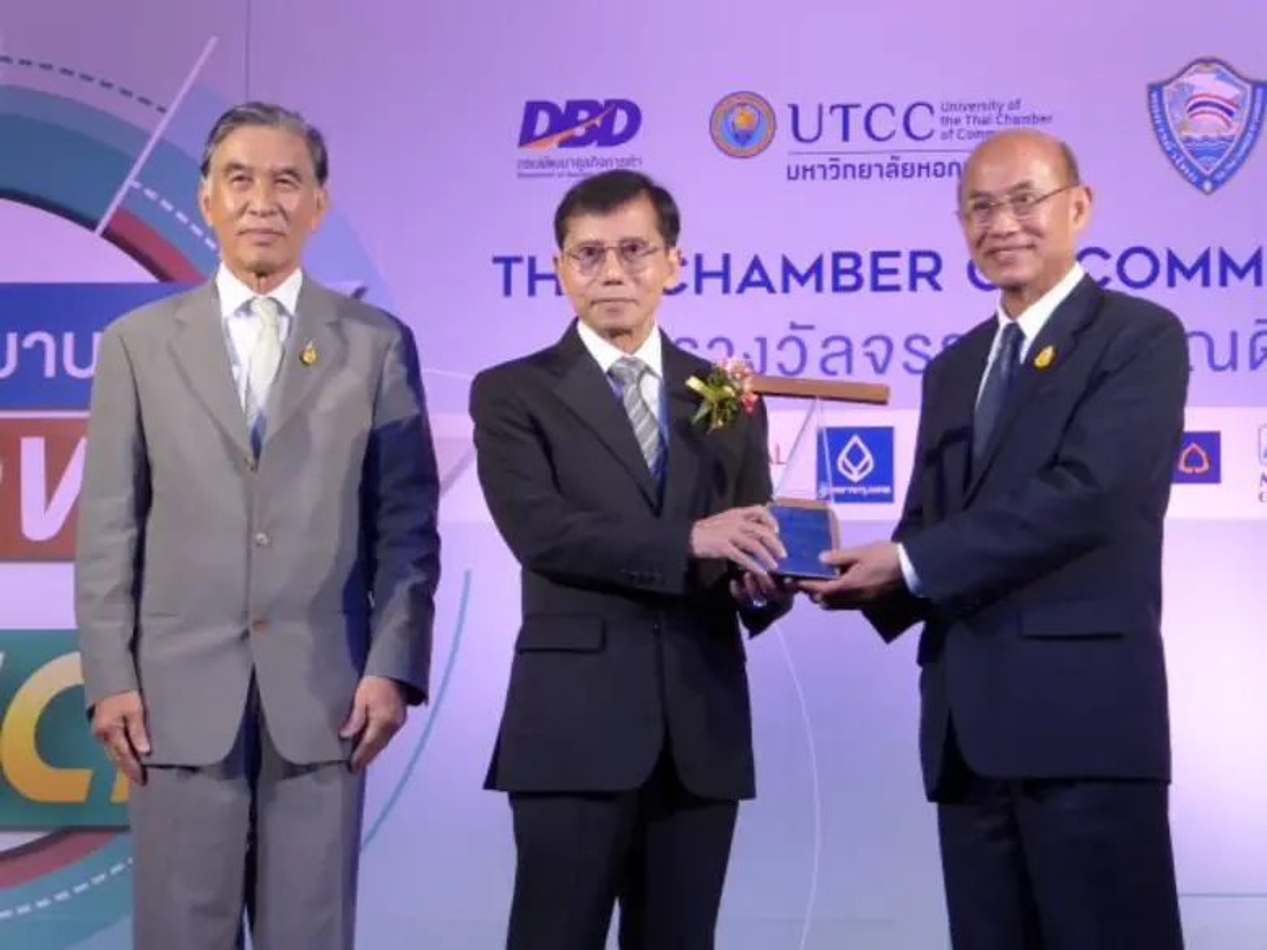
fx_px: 3916
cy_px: 475
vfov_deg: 13.8
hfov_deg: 18.4
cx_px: 634
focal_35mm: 107
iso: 400
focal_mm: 17.5
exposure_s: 1/40
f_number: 5
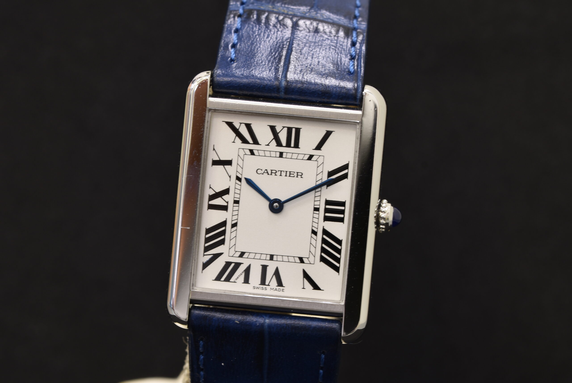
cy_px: 192
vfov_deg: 10.2
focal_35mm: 135
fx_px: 2147
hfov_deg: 15.2
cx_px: 286
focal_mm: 90
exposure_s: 1/2
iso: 100
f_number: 11
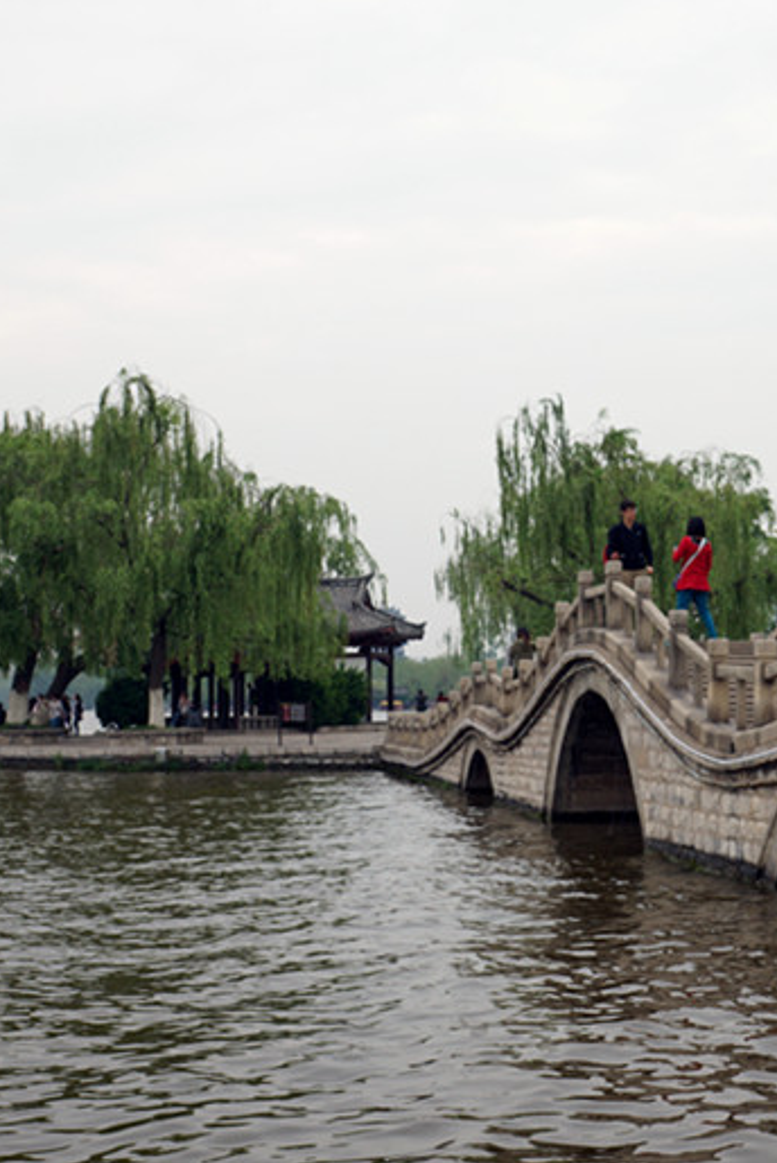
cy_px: 582
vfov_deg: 33.9
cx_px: 637
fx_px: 1907
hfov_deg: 22.7
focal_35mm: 59
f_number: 7.1
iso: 100
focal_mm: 26
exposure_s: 1/200
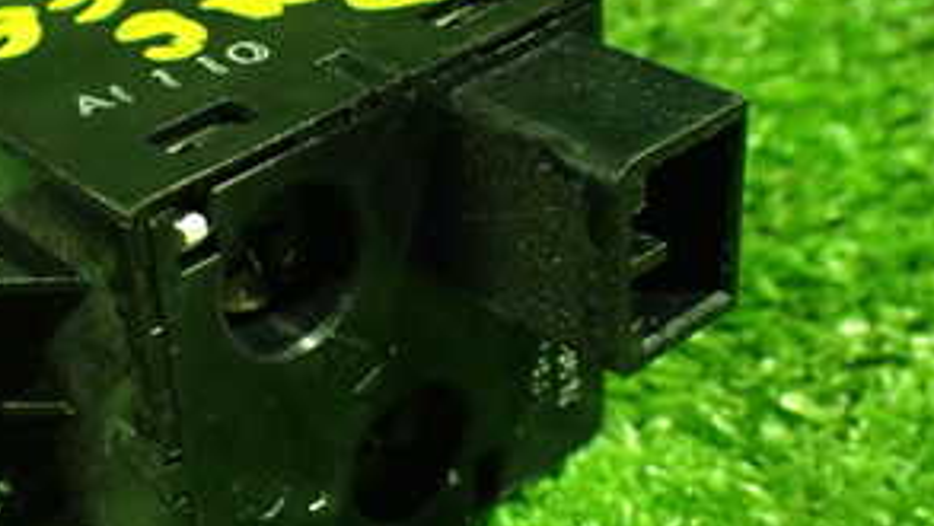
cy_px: 188
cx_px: 271
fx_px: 1660
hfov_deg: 31.0
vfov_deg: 18.0
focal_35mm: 67
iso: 1250
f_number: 2.3
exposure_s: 1/30
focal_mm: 5.4
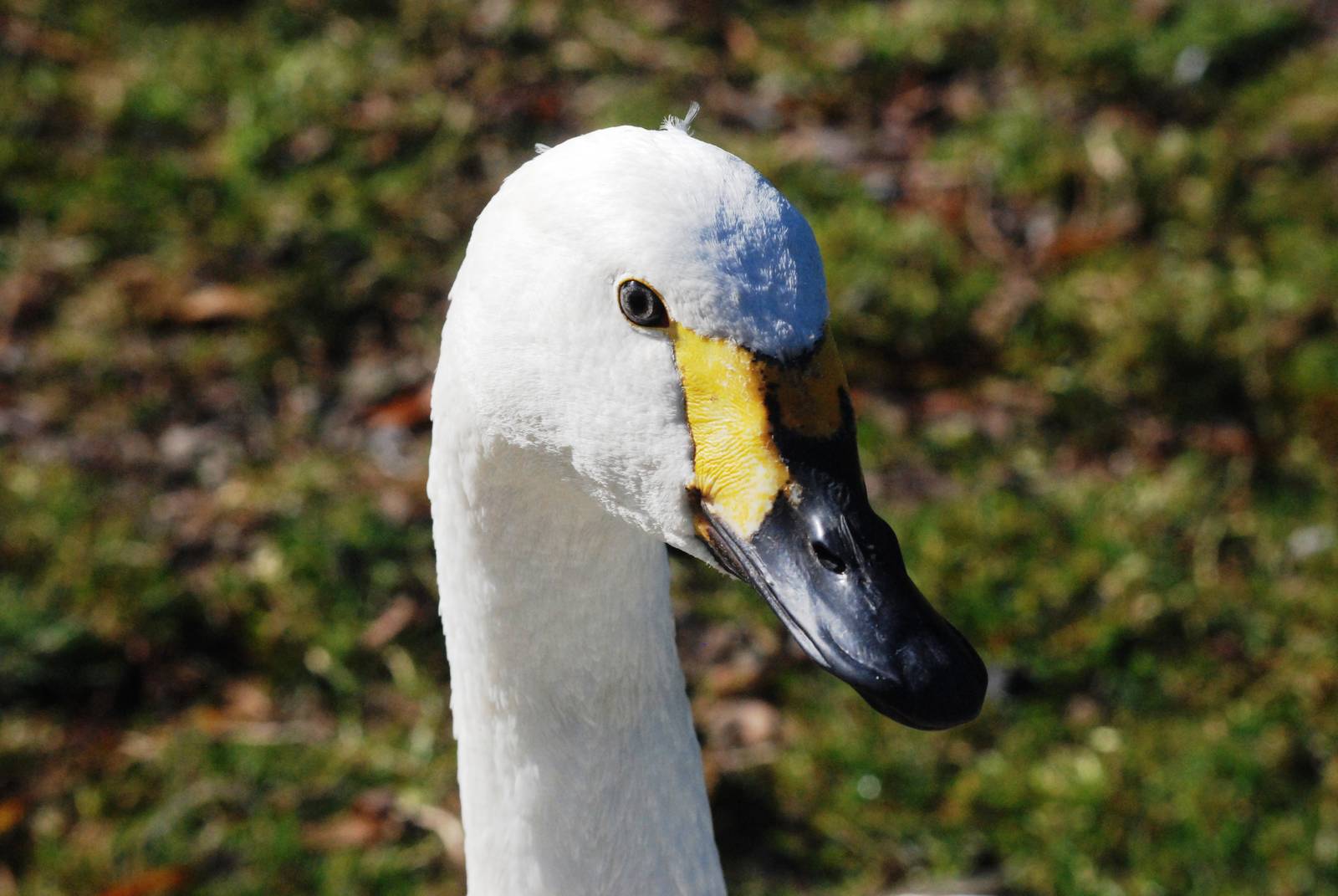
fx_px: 6140
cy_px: 448
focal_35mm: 165
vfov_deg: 8.3
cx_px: 669
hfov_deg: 12.4
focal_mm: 110
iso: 1000
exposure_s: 1/1600
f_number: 10
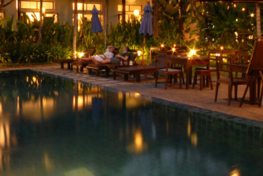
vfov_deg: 28.1
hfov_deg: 41.7
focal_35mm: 47
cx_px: 103
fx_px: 344
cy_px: 33
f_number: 16
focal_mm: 10
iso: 200
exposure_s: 30
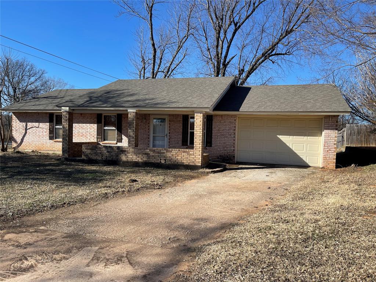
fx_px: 272
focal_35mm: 25
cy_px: 141
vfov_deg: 54.9
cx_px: 188
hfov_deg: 69.4
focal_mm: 5.1
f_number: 1.6
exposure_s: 1/2336
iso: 32
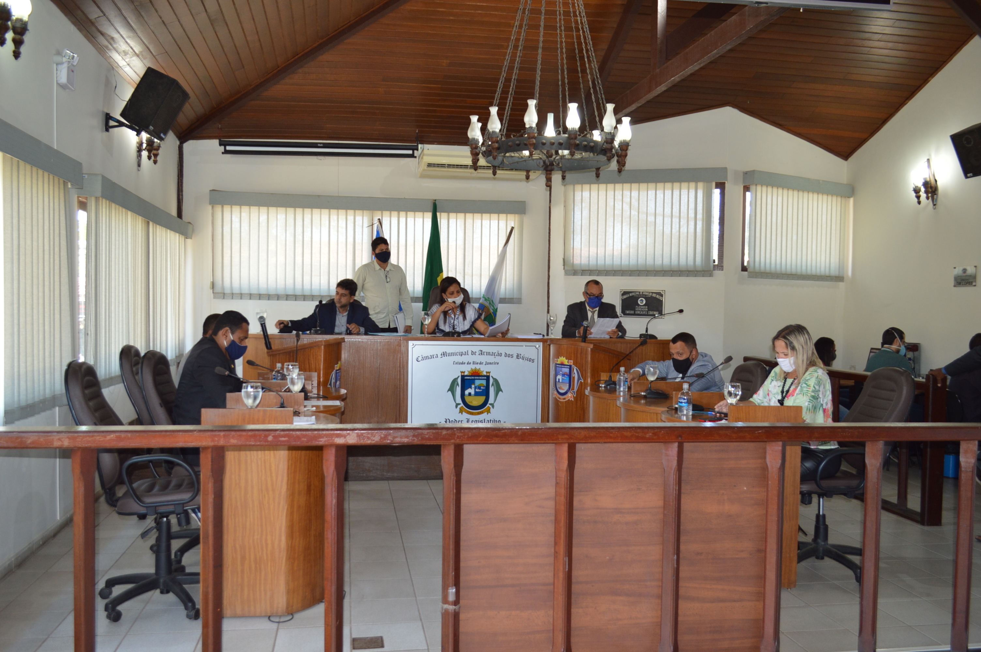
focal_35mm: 30
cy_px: 326
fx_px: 817
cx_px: 490
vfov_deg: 43.5
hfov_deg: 62.0
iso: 400
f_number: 4
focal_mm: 20
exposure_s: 1/60
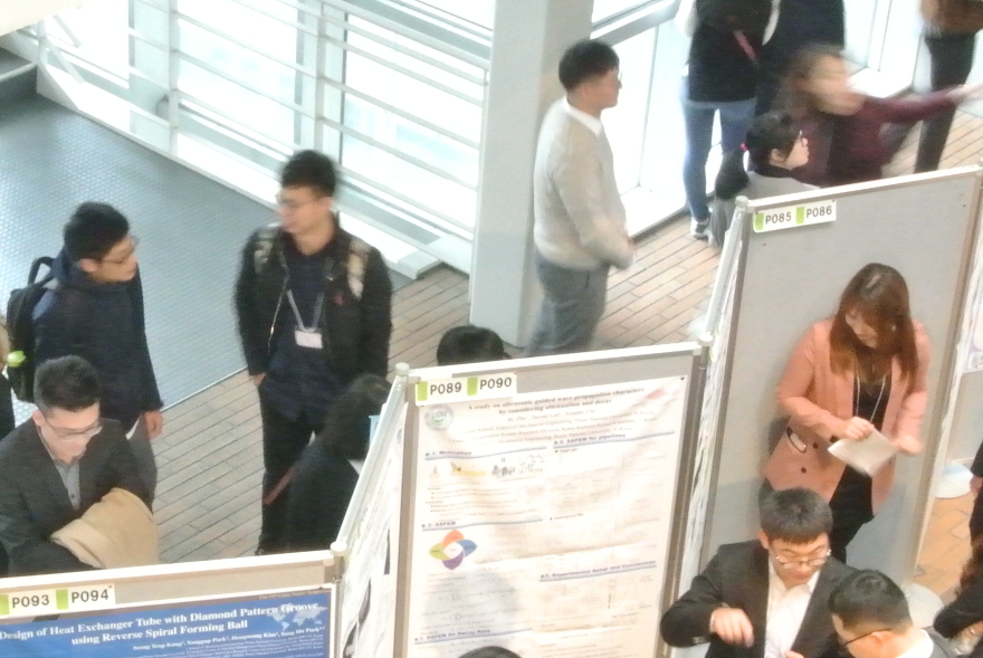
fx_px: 2406
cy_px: 480
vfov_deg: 15.5
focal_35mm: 88
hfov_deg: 22.9
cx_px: 285
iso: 3200
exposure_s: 1/5
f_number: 16
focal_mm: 15.1
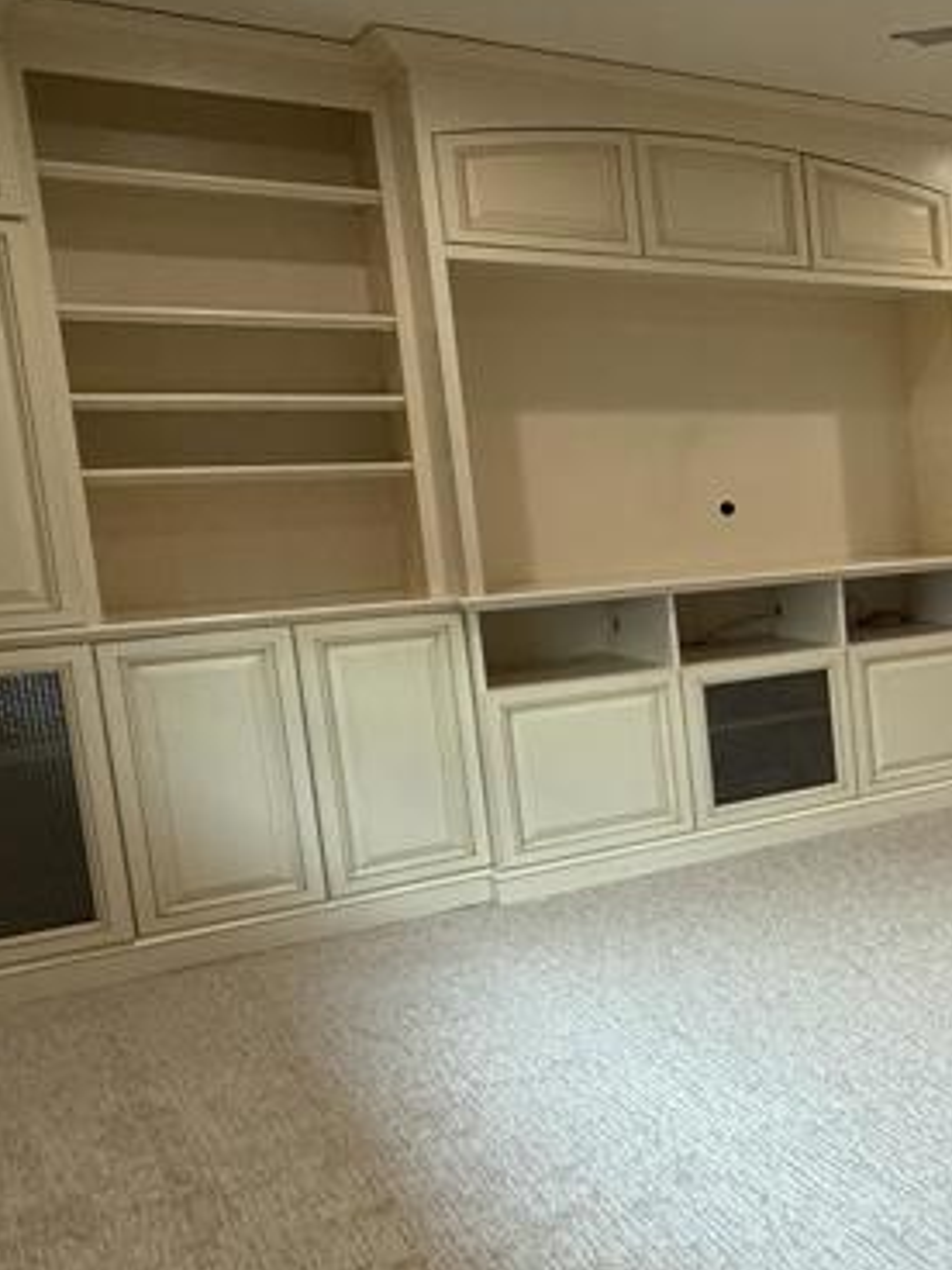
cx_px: 1507
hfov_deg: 25.3
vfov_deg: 47.9
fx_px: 1430
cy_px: 614
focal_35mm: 39
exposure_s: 1/120
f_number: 2.2
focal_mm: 2.22
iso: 250
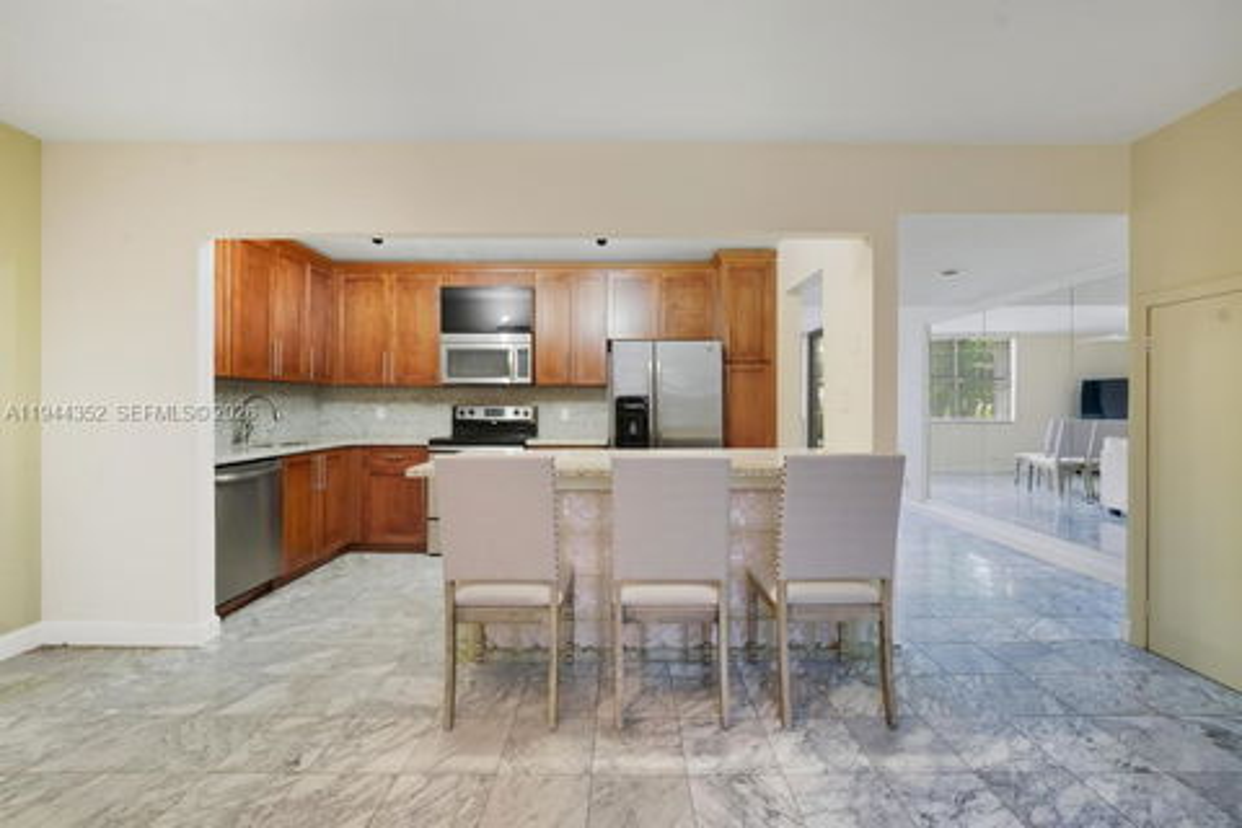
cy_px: 414
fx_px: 517
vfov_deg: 77.3
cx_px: 621
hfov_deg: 100.4
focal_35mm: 15
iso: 100
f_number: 8
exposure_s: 1/2.5
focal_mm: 15
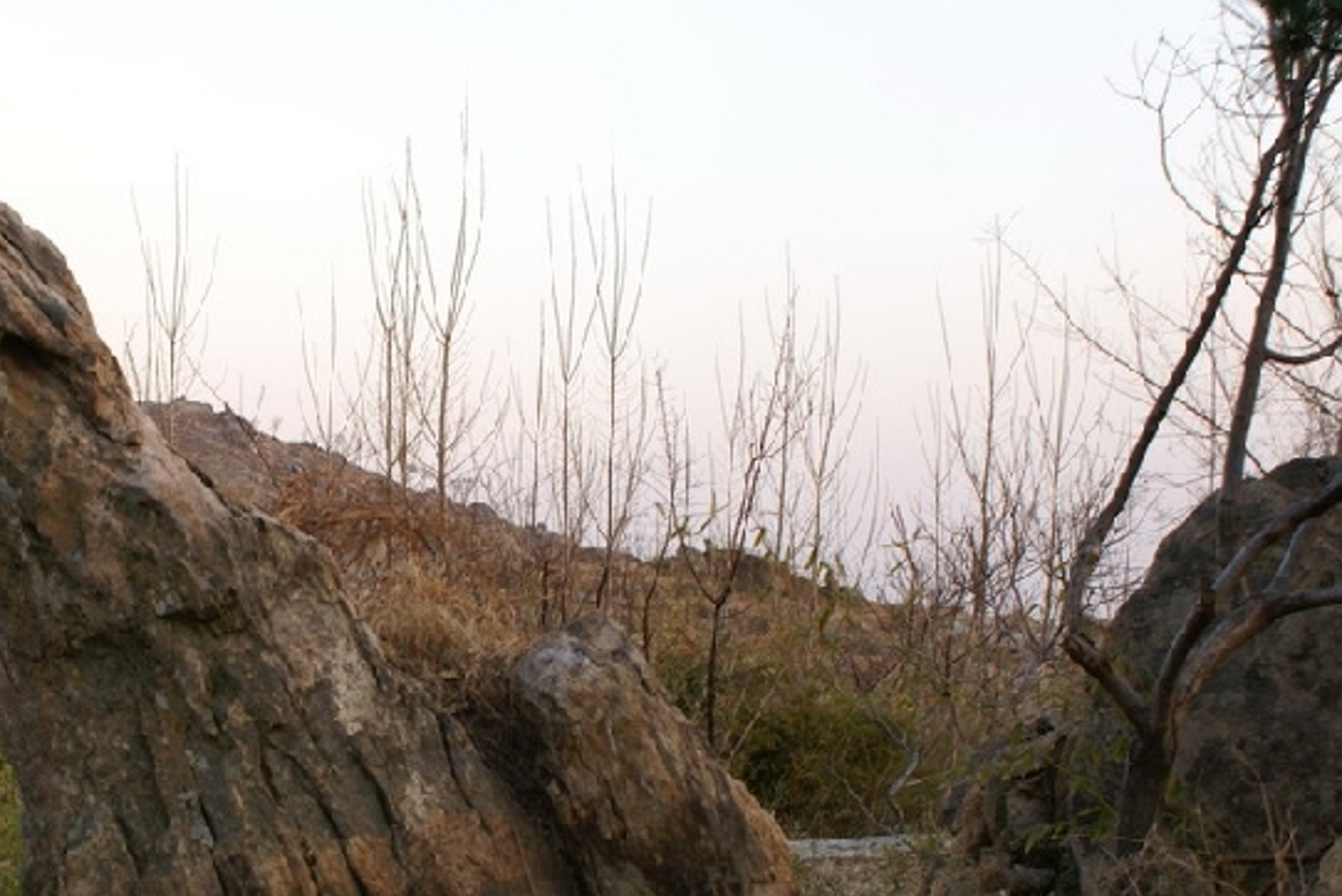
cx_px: 213
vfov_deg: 19.8
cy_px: 720
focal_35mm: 68
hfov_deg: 28.8
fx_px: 2536
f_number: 5.6
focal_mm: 24
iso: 100
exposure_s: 1/50
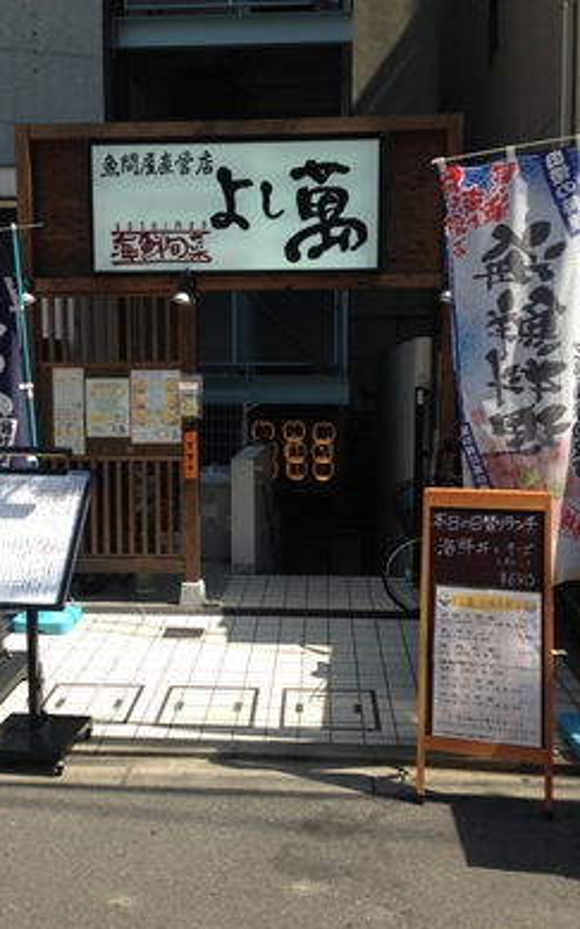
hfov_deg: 35.3
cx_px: 258
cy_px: 459
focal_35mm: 36
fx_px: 911
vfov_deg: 54.0
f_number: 2.4
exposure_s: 1/889
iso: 50
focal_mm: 4.12
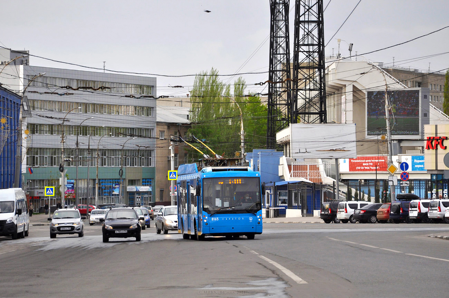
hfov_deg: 13.1
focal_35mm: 158
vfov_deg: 8.7
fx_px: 1960
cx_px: 224
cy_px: 149
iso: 200
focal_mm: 105
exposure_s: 1/250
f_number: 5.6
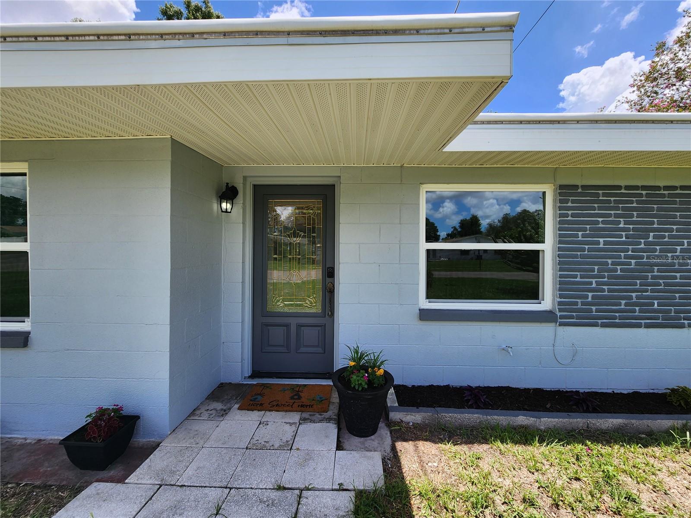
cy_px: 259
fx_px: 260
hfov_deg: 106.2
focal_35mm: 13
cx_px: 346
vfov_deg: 89.9
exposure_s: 1/1073
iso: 50
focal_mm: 2.2
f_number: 2.2
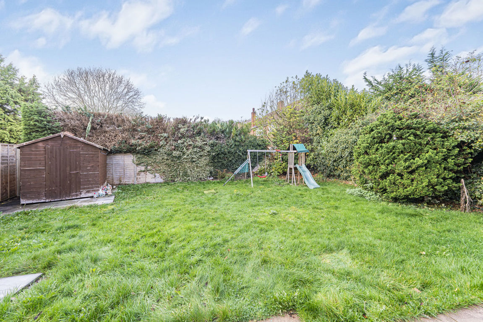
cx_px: 242
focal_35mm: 12
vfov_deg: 90.0
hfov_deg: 112.6
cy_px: 161
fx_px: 161
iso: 320
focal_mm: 12
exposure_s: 1/10
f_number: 9
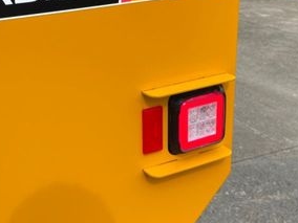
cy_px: 73
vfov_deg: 26.4
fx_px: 473
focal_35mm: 55
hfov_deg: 34.0
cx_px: 64
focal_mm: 4.2
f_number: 1.6
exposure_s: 1/2353
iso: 32
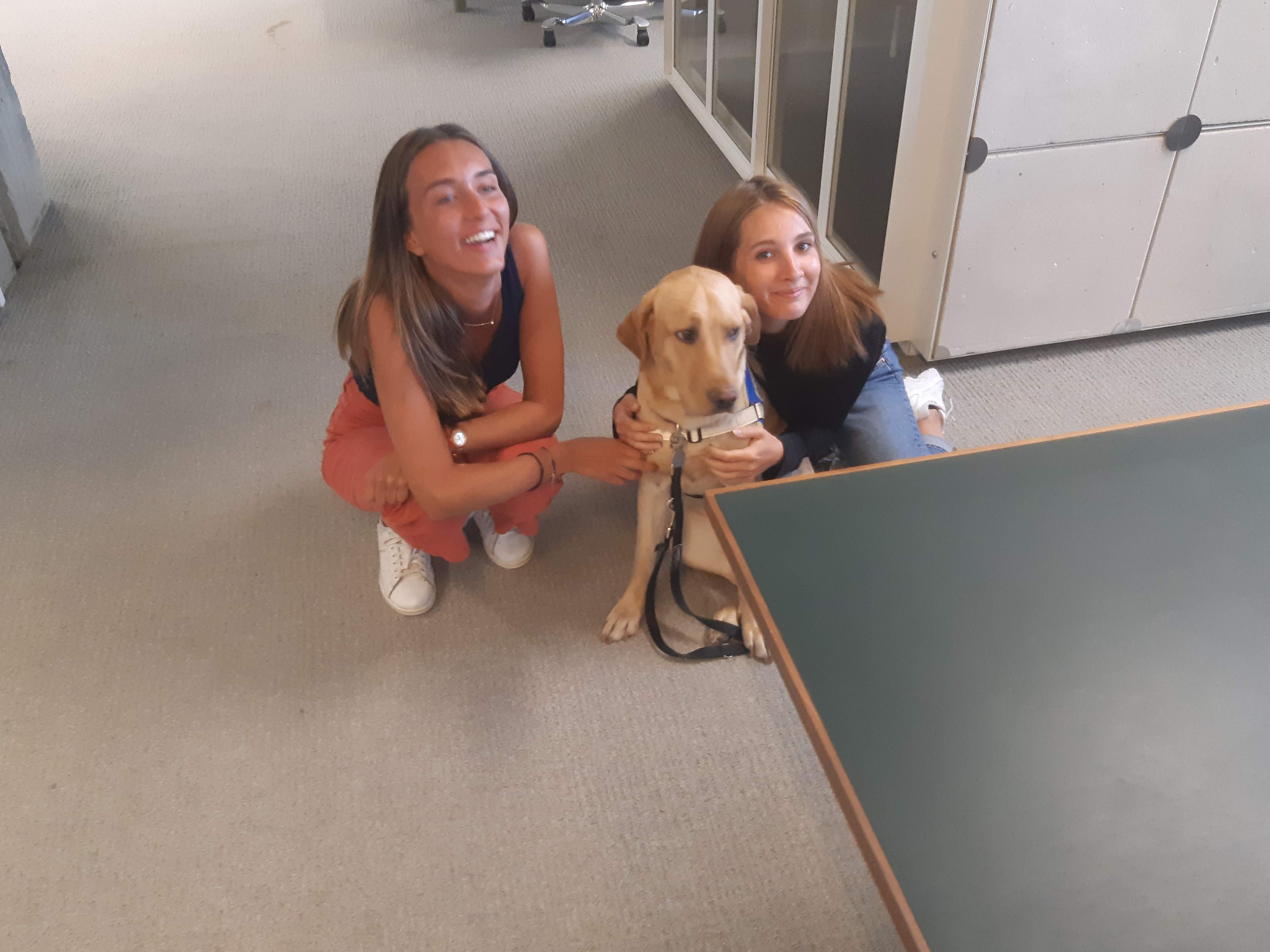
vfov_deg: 48.2
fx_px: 1064
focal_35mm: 29
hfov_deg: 61.6
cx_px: 658
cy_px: 433
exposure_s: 1/50
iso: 250
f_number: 1.7
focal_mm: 3.93
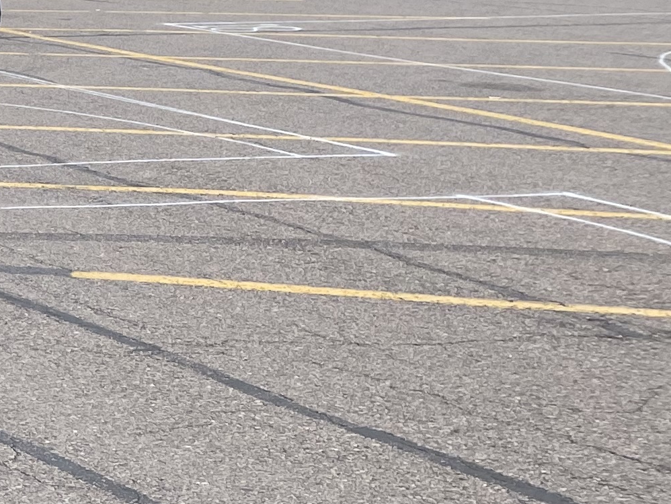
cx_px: -652
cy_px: 320
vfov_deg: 14.1
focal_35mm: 105
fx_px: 2036
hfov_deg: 15.3
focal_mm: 4.25
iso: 32
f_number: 1.8
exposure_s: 1/2066
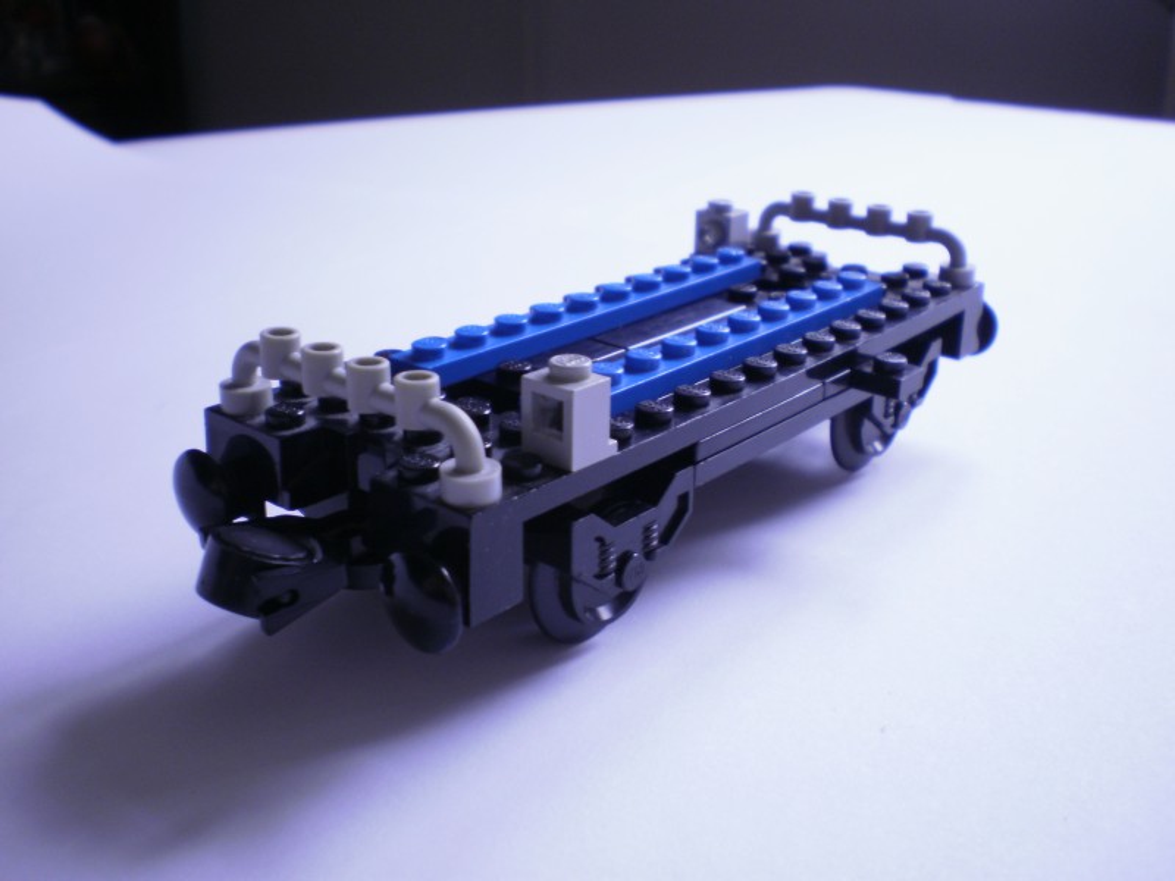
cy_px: 440
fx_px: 1222
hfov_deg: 51.4
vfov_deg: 39.7
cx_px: 588
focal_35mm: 36
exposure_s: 1/13
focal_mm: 6.3
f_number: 3.1
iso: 125
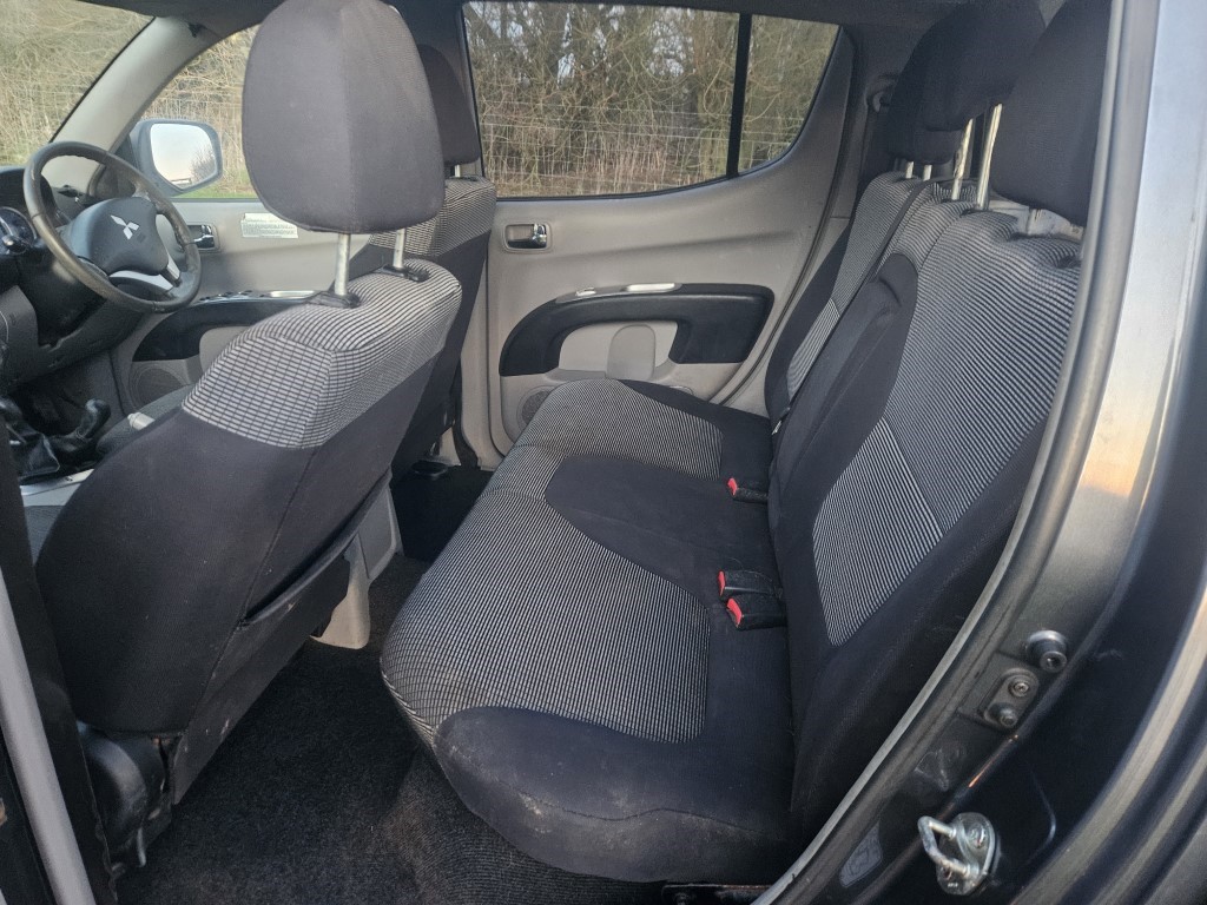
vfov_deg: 58.9
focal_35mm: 23
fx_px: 802
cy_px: 452
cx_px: 604
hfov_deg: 73.9
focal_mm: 5.4
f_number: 1.8
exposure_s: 1/25
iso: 1000
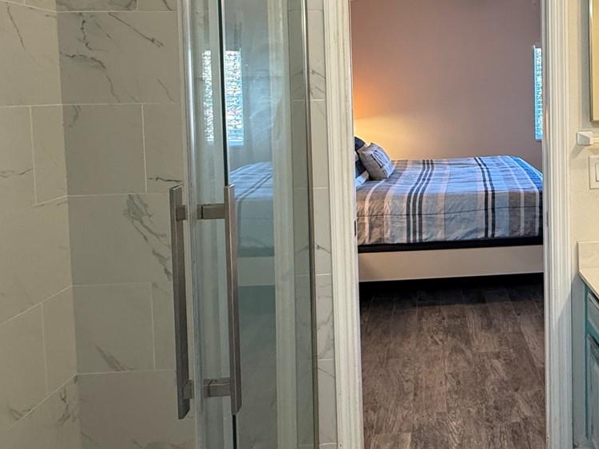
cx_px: 474
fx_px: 519
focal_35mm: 30
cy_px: 115
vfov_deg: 45.3
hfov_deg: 55.9
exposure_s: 1/60
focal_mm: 2.22
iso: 250
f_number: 2.2
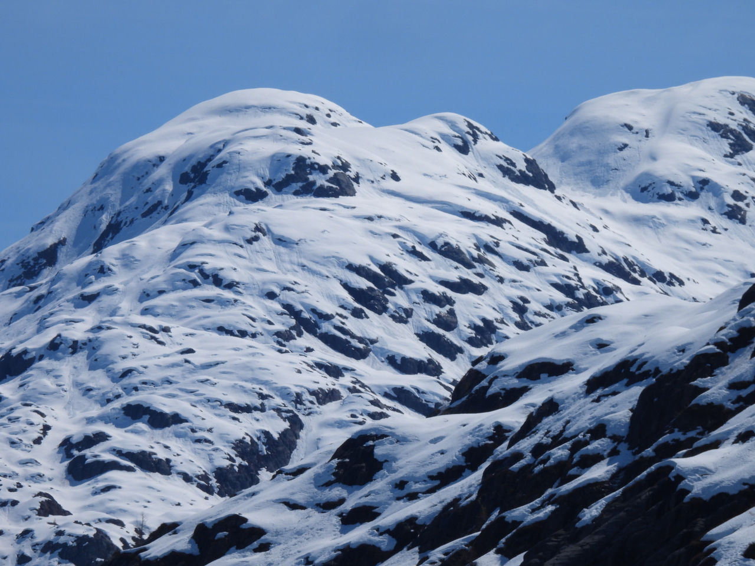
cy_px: 283
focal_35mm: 300
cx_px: 378
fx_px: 6543
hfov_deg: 6.6
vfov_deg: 5.0
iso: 100
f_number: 6.3
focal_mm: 53.5
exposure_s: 1/2000
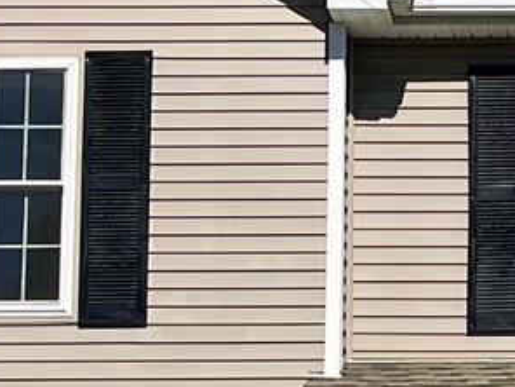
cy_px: 396
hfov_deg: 10.7
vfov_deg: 8.2
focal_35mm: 180
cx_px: 729
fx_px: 2678
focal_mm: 5.1
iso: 50
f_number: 1.6
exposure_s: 1/7353
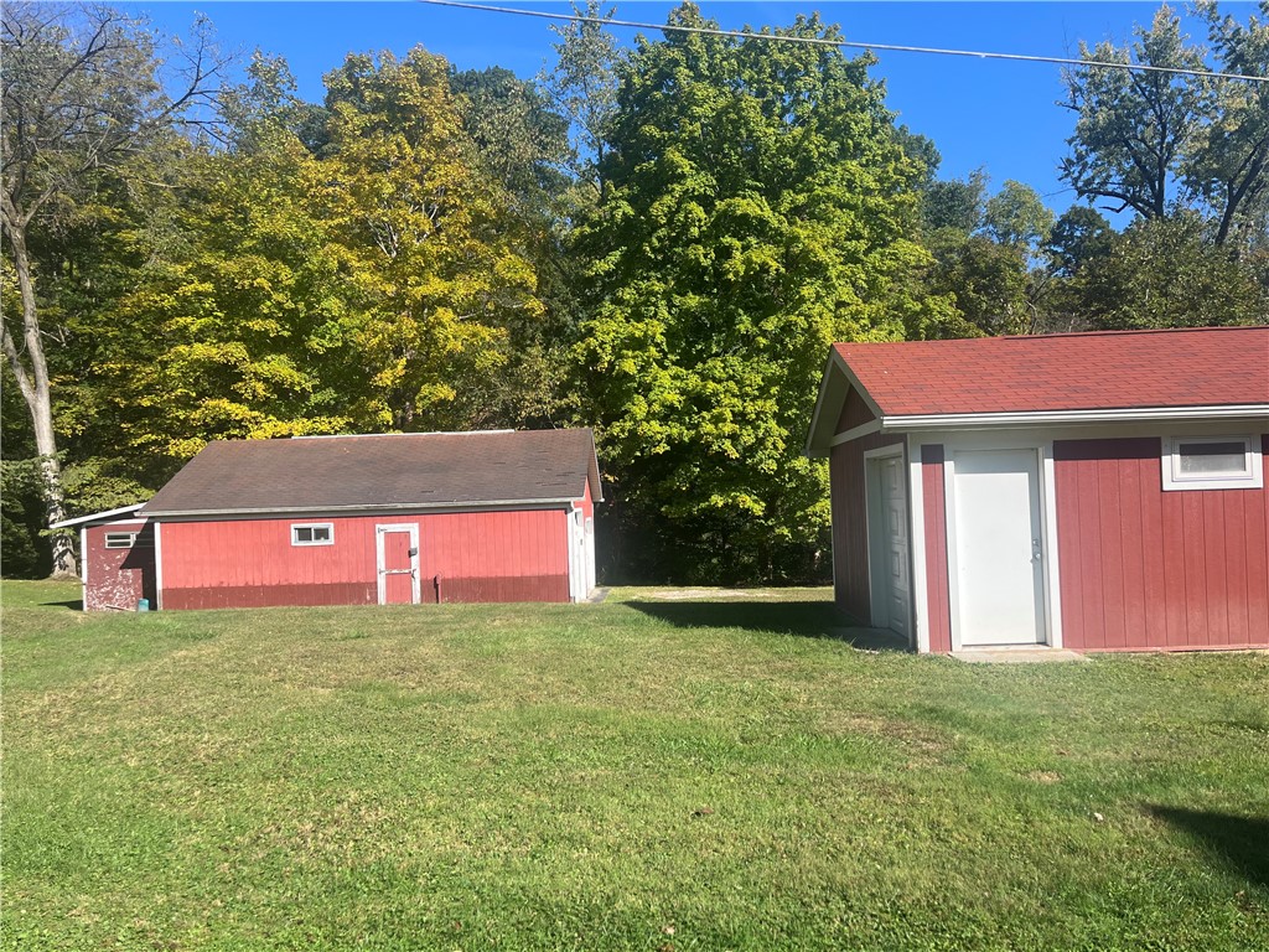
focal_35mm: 26
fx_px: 953
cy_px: 476
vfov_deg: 53.1
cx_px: 634
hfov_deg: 67.3
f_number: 1.6
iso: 50
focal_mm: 5.1
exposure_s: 1/1721
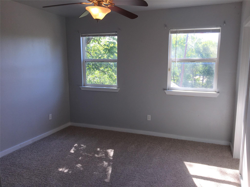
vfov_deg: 48.2
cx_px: 125
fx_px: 209
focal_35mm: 29
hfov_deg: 61.7
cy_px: 94
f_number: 2.2
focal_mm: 4.15
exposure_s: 1/106
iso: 25
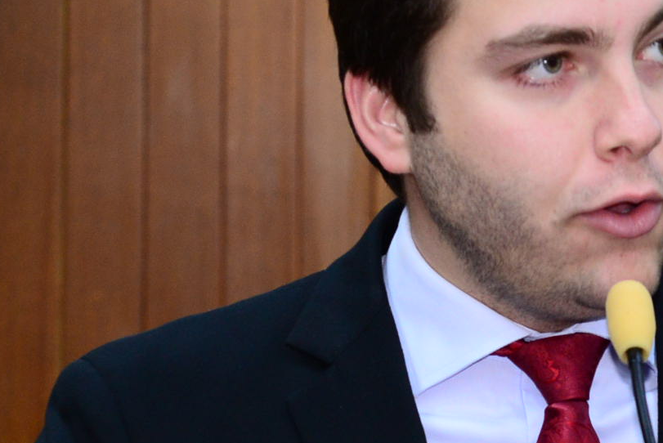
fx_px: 3962
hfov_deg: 9.5
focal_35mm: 215
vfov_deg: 6.4
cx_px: 556
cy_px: 393
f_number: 4.5
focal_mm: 58
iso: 1600
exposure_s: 1/60
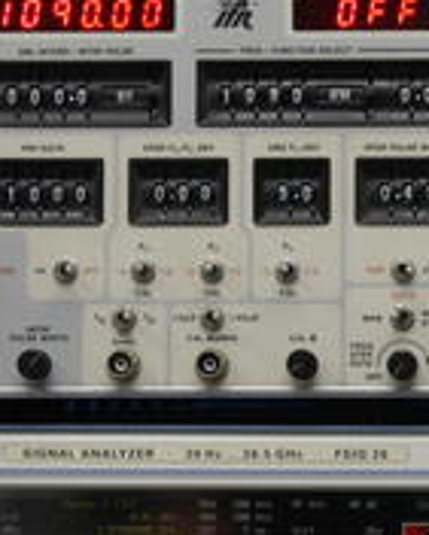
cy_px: 249
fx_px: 2807
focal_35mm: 177
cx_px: 362
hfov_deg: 8.7
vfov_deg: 10.9
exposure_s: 1/10
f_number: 11
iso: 400
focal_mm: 40
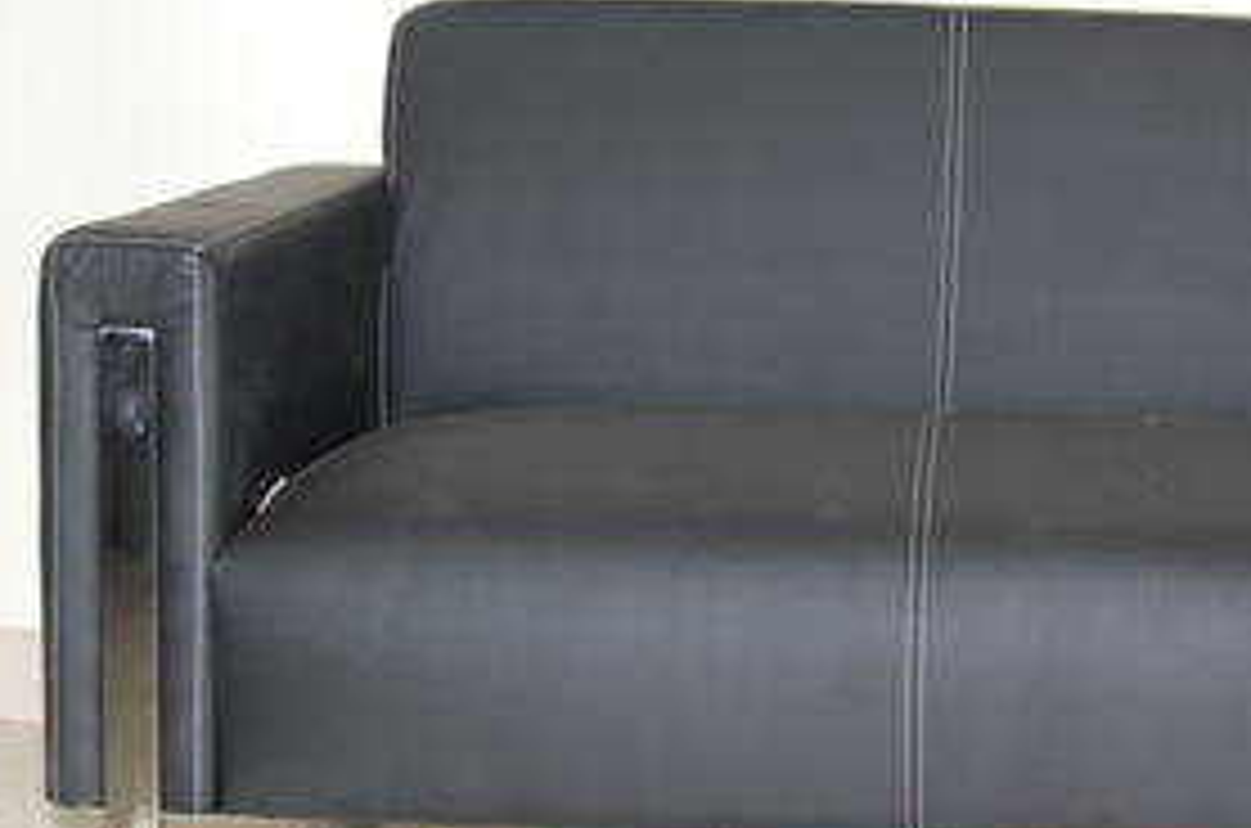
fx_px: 2808
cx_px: 968
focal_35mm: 81
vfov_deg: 16.7
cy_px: 526
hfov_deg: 24.8
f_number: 4.2
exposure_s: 1/60
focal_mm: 30
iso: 400
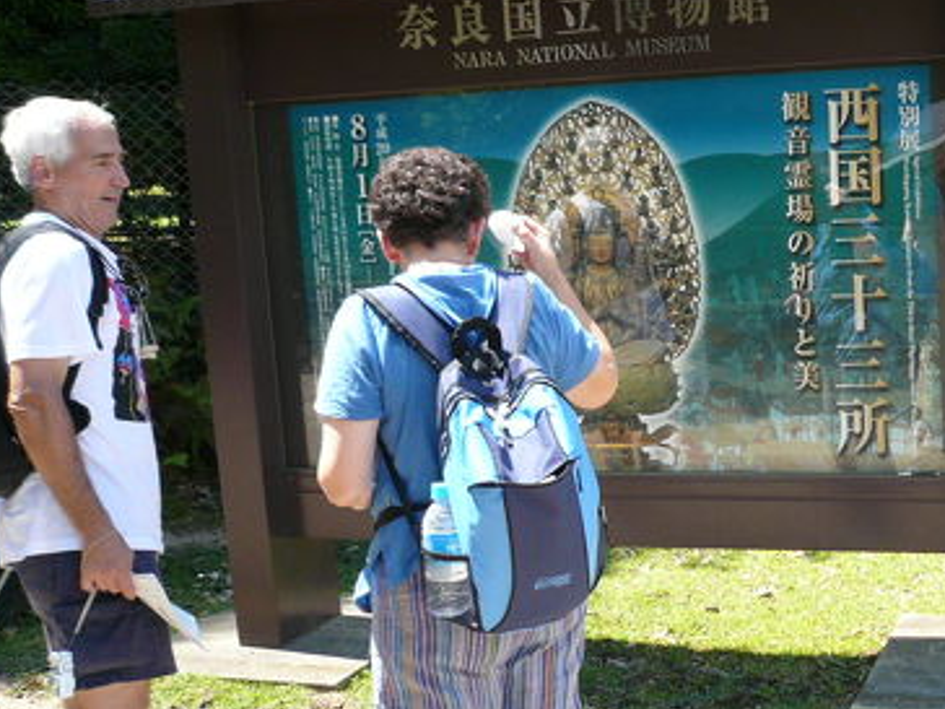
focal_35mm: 50
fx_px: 1365
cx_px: 807
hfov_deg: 36.4
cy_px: 370
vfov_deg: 29.1
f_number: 2.8
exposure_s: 1/320
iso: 100
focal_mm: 4.6
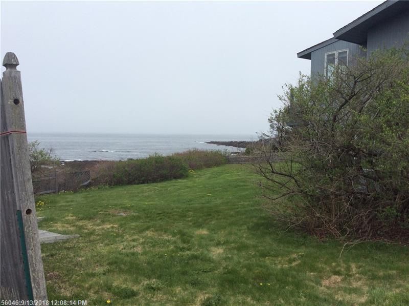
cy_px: 153
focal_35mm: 32
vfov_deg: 44.0
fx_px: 377
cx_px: 204
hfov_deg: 56.9
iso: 32
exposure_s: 1/1684
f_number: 2.4
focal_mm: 3.3
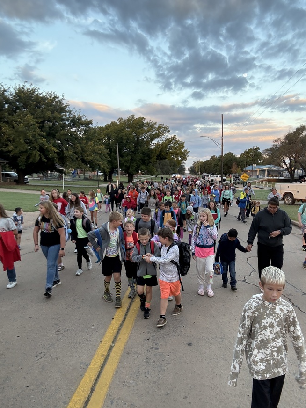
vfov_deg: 65.2
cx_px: 162
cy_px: 222
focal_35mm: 27
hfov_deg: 51.3
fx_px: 318
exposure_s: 1/129
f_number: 1.9
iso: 40
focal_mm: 2.69
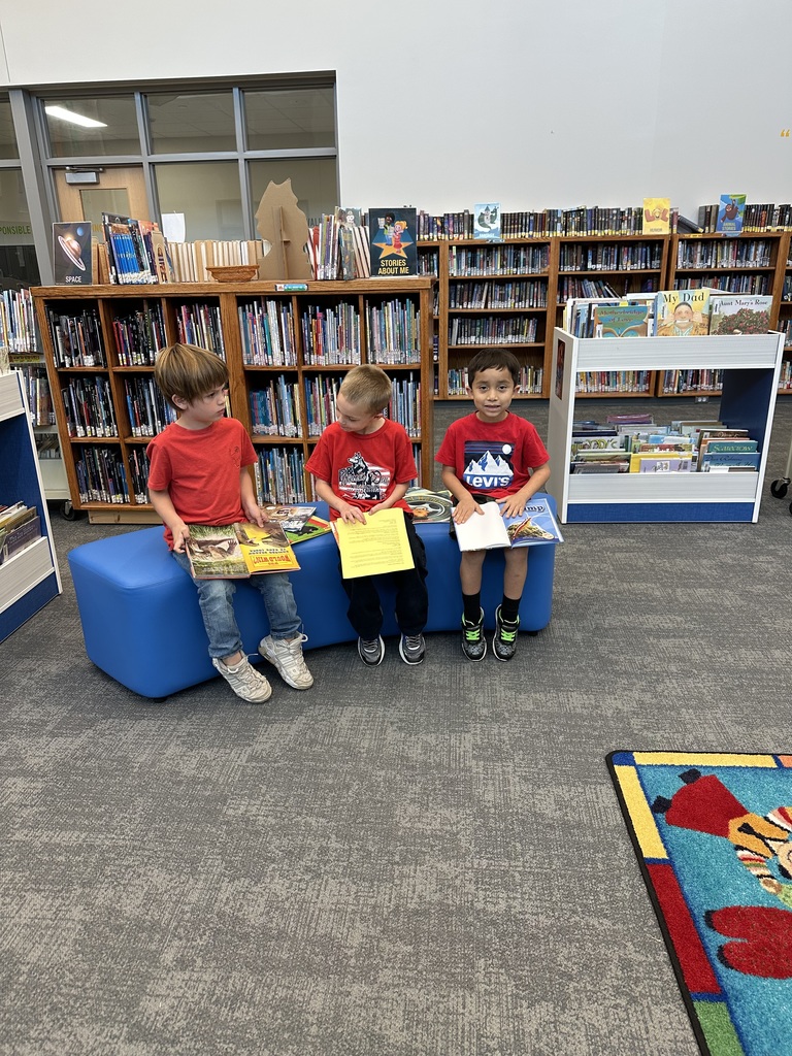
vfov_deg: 71.6
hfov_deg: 56.8
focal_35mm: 24
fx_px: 732
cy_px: 528
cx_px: 396
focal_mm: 6.86
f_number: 1.78
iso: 160
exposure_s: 1/121
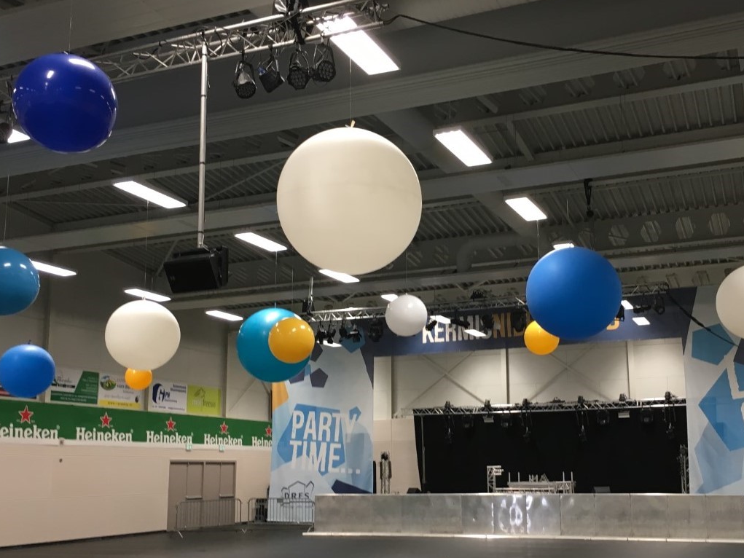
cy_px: 274
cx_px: 397
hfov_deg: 52.6
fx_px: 752
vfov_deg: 40.7
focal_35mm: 35
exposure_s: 1/33
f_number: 2.2
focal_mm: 4.15
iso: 80
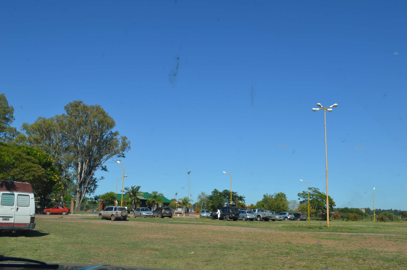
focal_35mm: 33
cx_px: 204
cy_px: 135
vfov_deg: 39.9
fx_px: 373
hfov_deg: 57.3
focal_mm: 22
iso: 100
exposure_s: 1/320
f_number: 8
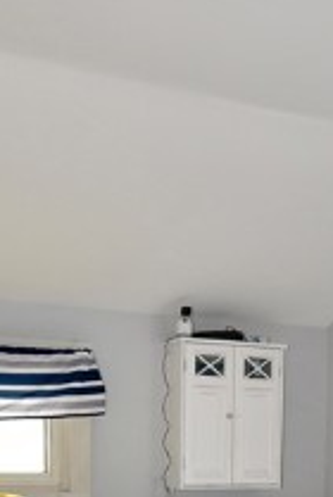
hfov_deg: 24.7
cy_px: 554
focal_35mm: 55
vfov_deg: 31.8
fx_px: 761
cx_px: 150
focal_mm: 10
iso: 800
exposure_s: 1/80
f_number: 7.1
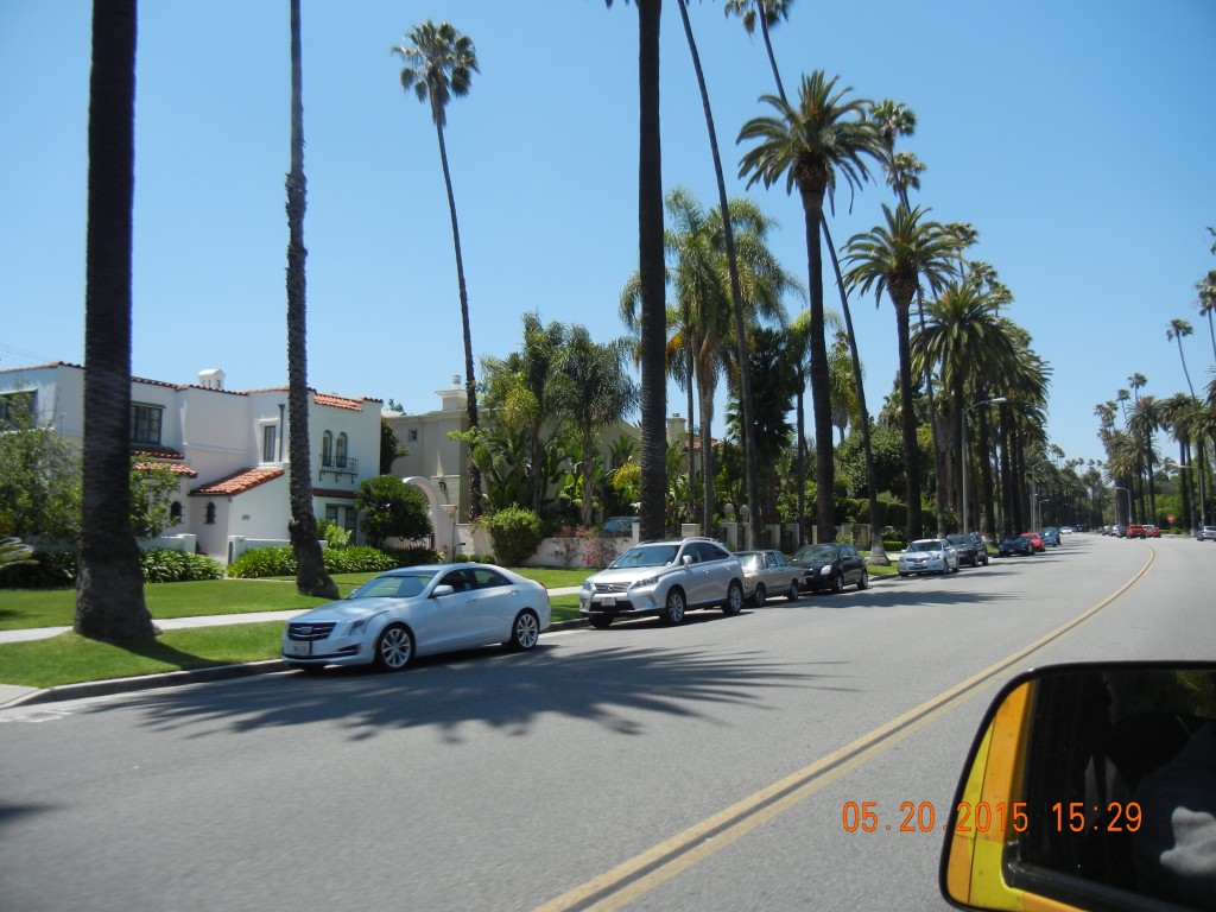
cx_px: 608
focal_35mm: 30
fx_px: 1054
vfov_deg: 46.8
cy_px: 456
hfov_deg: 60.0
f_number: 7
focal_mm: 5.4
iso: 160
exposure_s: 1/355
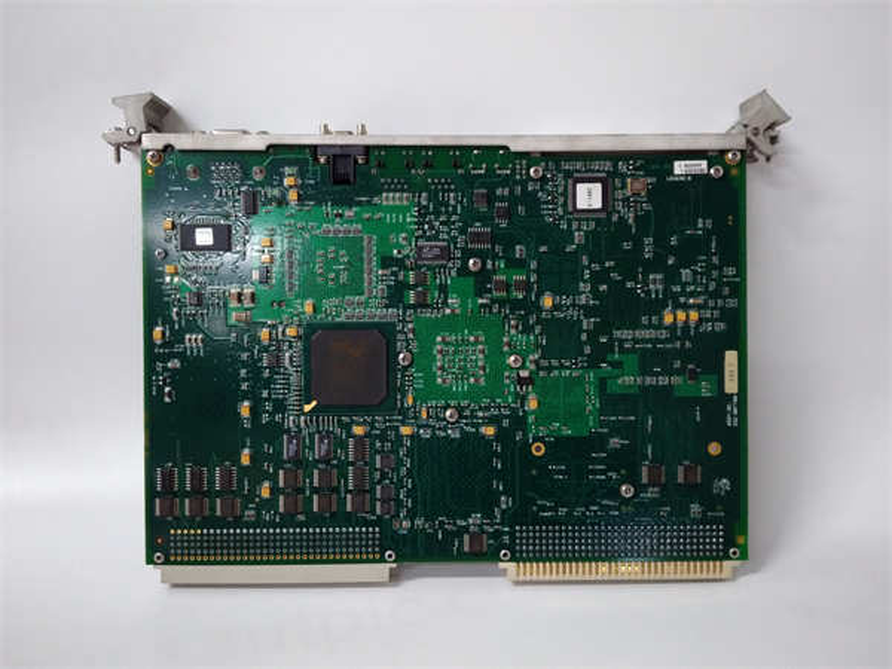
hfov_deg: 65.3
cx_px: 446
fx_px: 696
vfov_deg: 51.4
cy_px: 334
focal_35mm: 27
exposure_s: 1/33
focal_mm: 3.79
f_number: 2
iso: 636
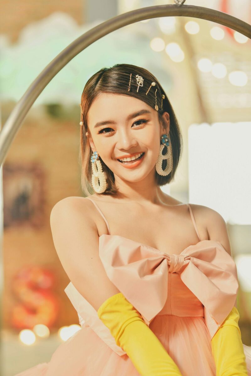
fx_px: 1150
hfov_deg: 12.5
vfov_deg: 18.6
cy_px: 188
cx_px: 126
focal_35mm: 110
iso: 640
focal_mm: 110
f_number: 3.2
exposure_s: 1/160
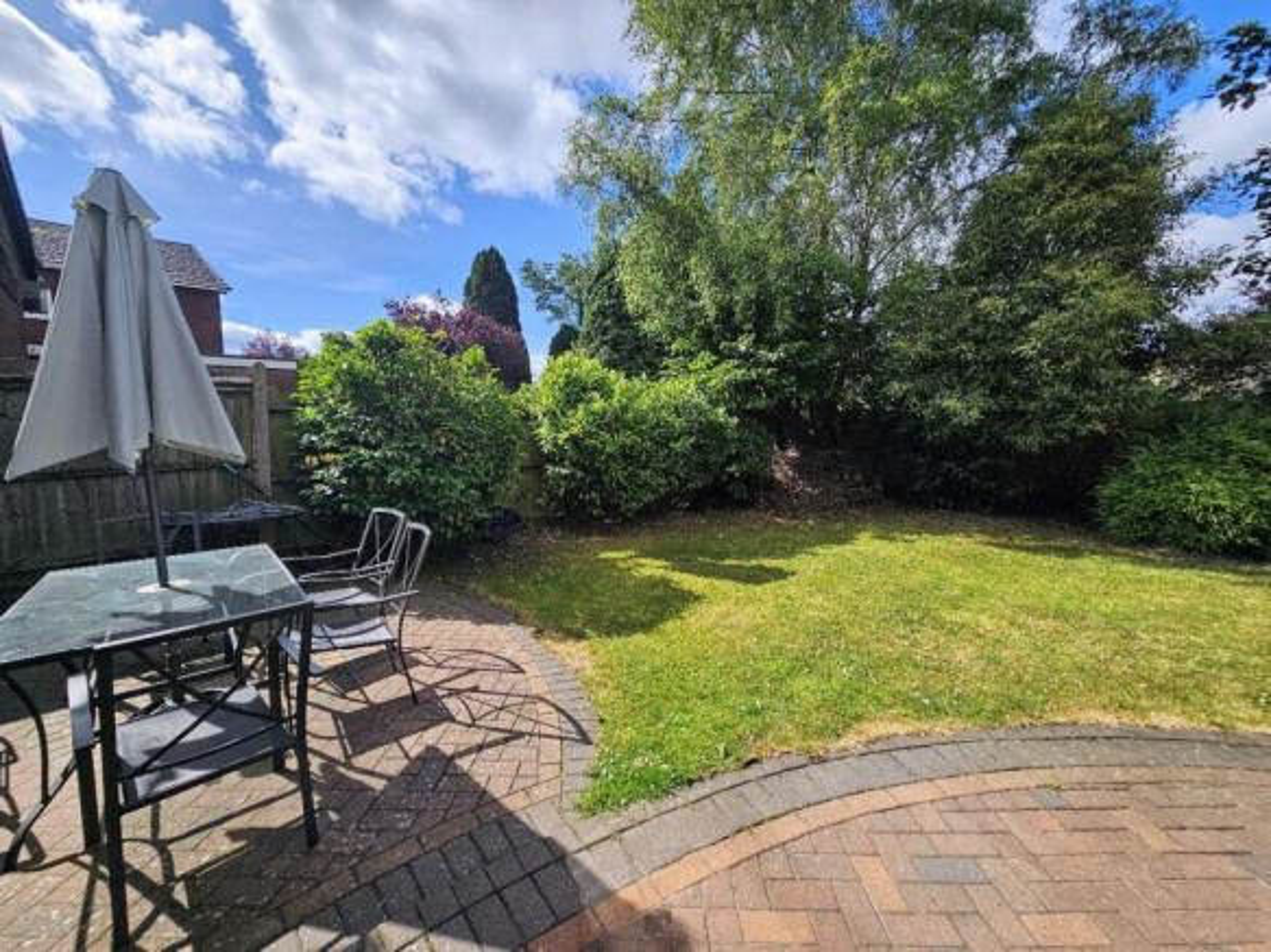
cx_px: 636
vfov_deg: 89.9
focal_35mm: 13
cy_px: 476
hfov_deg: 106.2
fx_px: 477
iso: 50
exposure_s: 1/2346
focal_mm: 2.2
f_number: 2.2
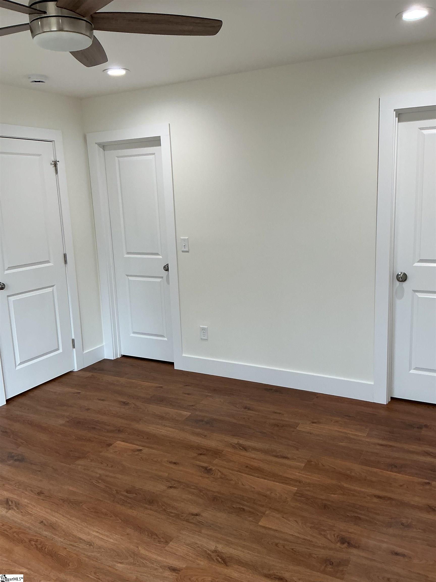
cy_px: 291
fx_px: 487
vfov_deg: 61.7
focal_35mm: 29
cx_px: 218
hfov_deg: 48.2
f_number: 1.8
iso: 50
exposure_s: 1/60
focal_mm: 3
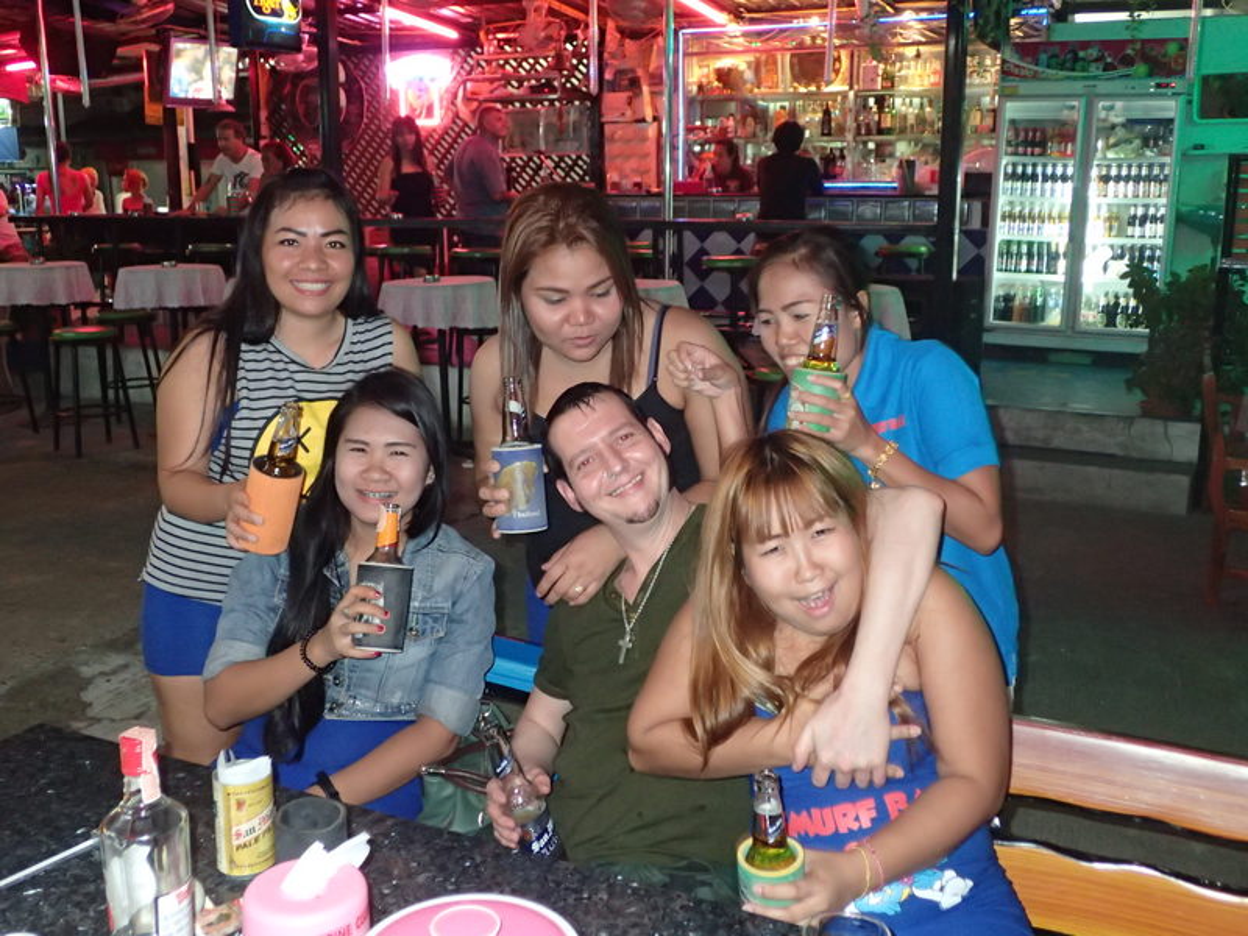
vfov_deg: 40.7
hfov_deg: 52.6
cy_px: 468
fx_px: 1262
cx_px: 624
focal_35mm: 35
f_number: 2.6
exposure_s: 1/30
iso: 800
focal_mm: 6.42
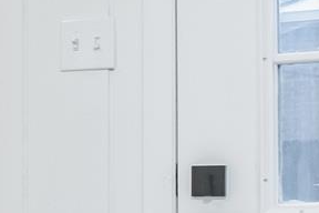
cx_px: -785
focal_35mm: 185
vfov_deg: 7.4
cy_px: 149
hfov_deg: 8.4
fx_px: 1639
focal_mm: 17.6
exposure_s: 1/6
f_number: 7.1
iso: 800
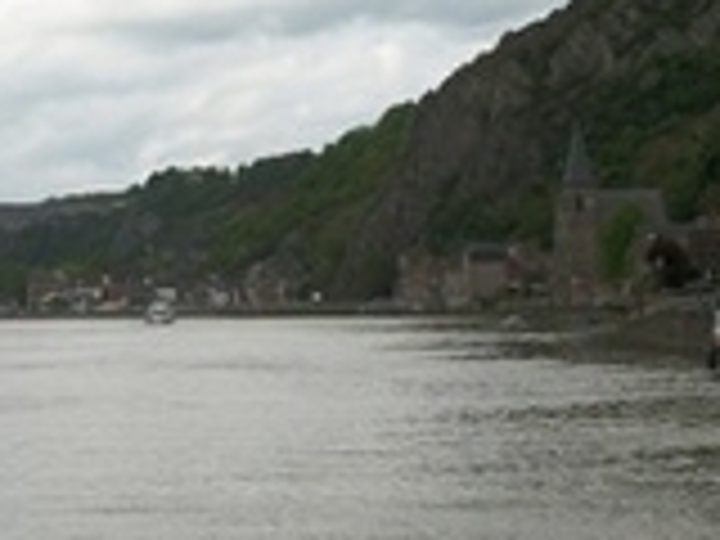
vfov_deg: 12.3
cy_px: 288
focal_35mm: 120
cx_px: 22
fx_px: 2496
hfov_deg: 16.1
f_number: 8.8
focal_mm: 5.7
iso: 80
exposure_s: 1/160
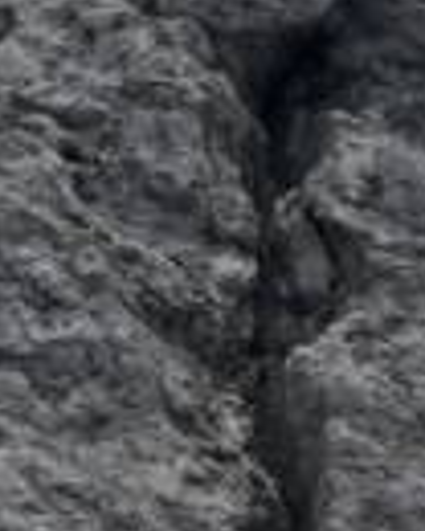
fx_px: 7060
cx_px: -6
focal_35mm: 449
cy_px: -231
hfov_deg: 3.4
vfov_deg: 4.3
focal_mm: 20.74
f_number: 4
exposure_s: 1/683
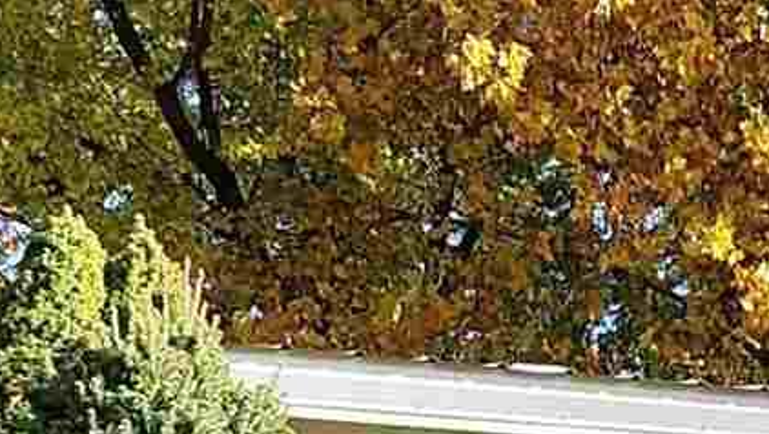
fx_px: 2102
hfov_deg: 19.4
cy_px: 757
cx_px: 949
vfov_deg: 11.1
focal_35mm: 103
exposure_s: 1/1667
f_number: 2.2
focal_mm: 2.2
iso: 50
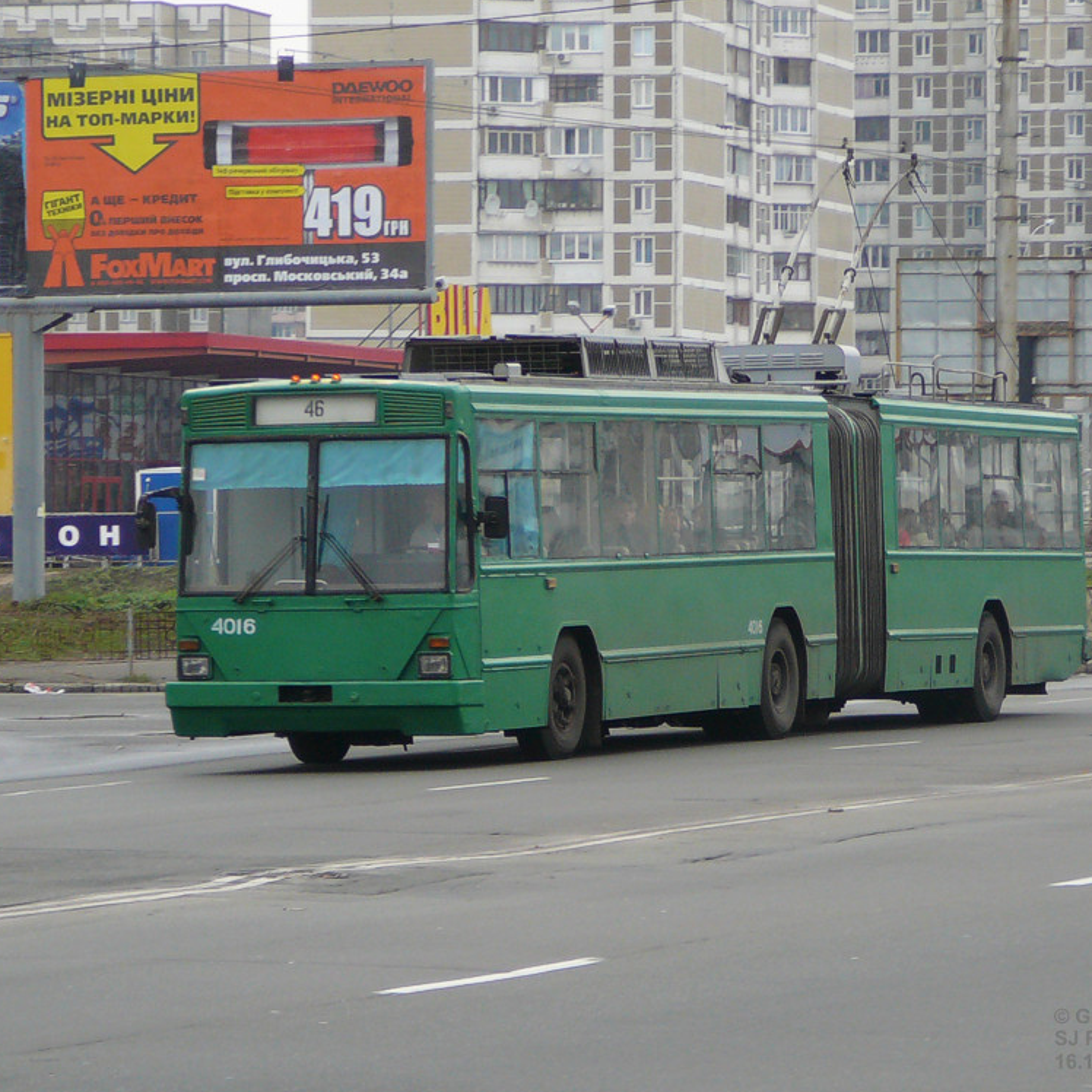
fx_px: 6389
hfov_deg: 9.8
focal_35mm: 179
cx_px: 575
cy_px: 542
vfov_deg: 9.8
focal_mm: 22
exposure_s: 1/60
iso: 100
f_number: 4
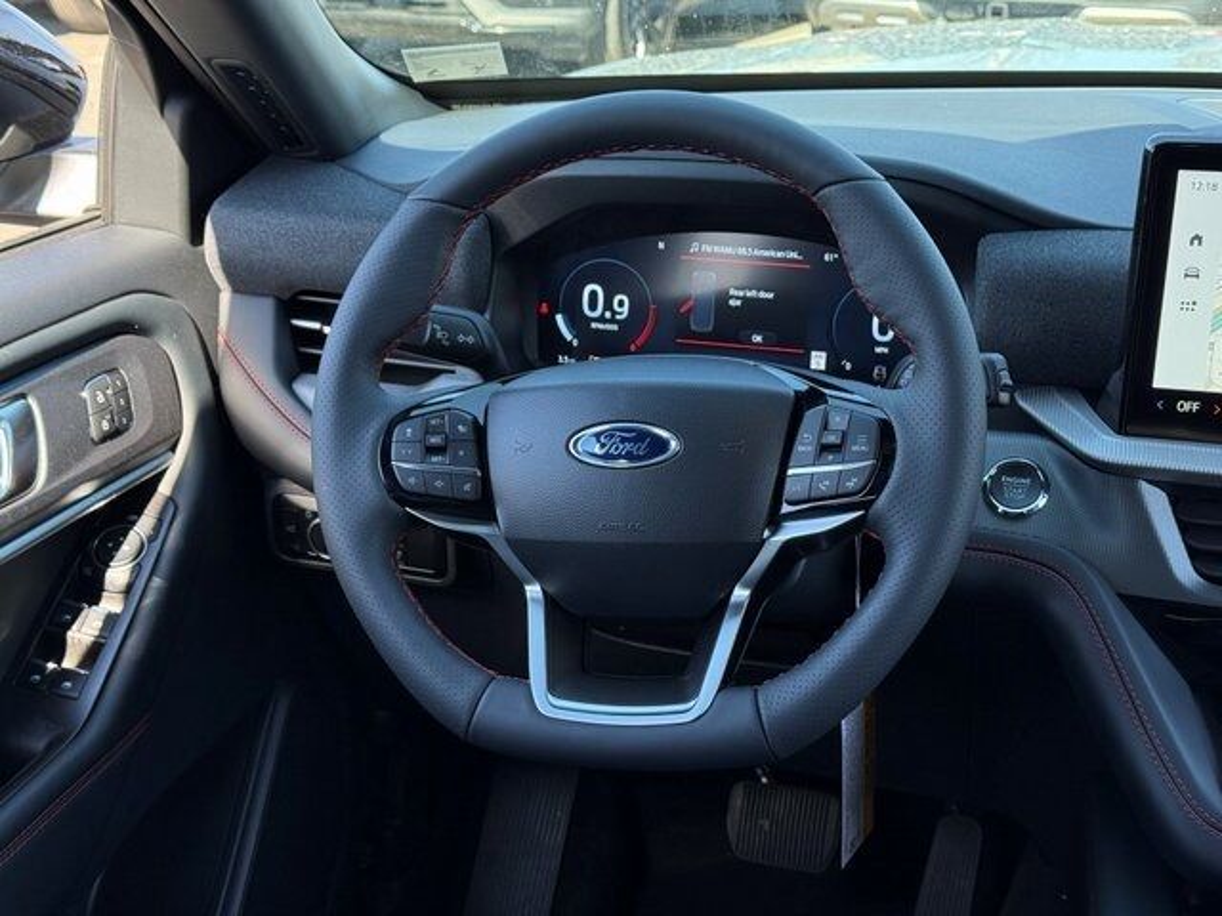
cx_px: 611
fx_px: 1694
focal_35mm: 48
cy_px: 458
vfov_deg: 30.3
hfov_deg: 39.7
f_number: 1.78
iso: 100
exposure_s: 1/242
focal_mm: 6.76
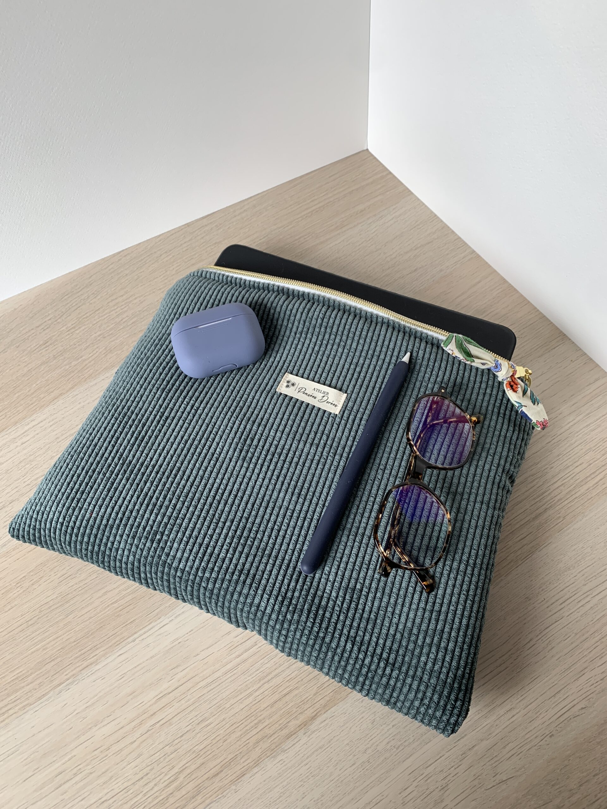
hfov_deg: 53.1
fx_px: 608
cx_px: 304
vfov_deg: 67.3
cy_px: 404
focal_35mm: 26
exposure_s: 1/100
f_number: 1.8
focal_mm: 4.25
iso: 25
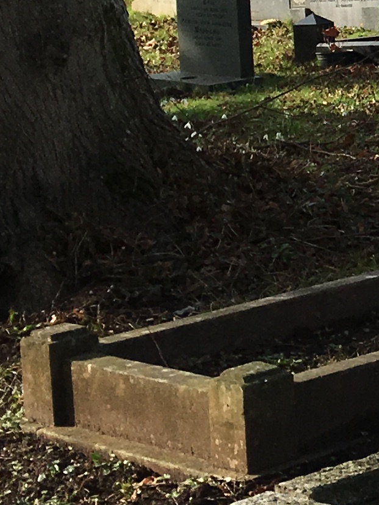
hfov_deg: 9.3
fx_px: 2071
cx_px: 906
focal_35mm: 142
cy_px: -70
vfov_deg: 13.6
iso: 25
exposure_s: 1/1183
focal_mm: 4.15
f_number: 2.2
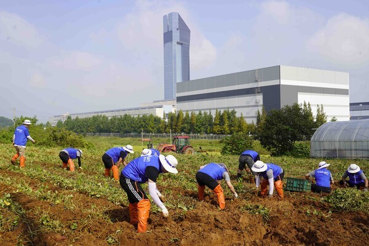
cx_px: 184
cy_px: 123
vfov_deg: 35.9
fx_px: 379
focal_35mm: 37
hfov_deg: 51.9
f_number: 10
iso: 100
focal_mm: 37
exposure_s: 1/160
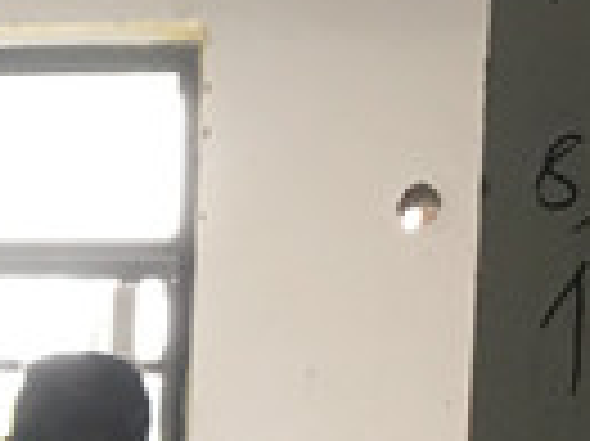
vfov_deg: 7.9
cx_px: -383
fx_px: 3099
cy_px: 812
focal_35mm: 182
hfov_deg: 10.4
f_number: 2.2
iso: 64
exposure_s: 1/17
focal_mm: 4.15
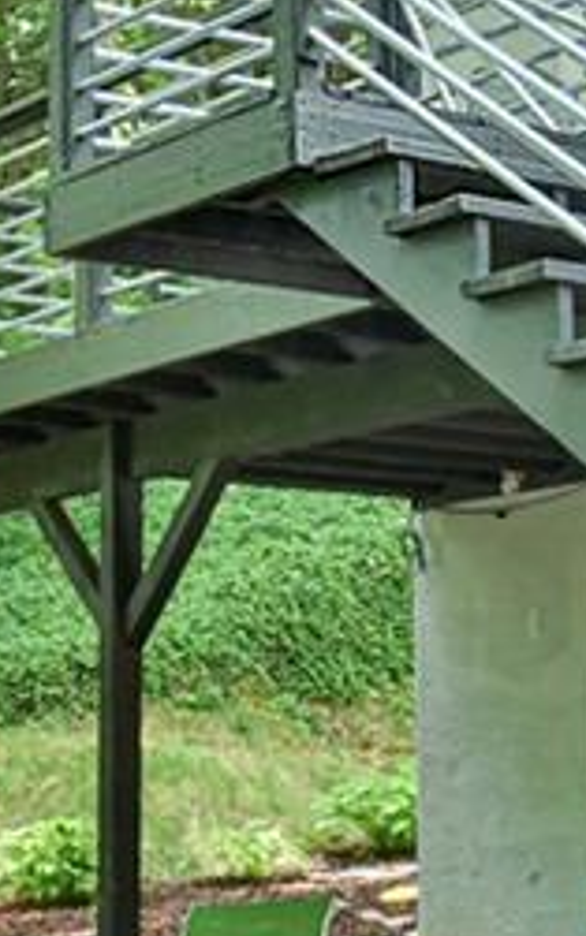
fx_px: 2554
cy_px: 718
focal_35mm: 100
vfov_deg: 20.6
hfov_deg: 13.1
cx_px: 250
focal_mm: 24
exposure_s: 1/100
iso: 1600
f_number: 5
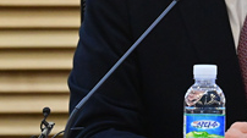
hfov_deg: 2.2
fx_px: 6528
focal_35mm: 998
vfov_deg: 1.2
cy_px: -16
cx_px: 254
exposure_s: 1/250
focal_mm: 300
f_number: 13
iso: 8000
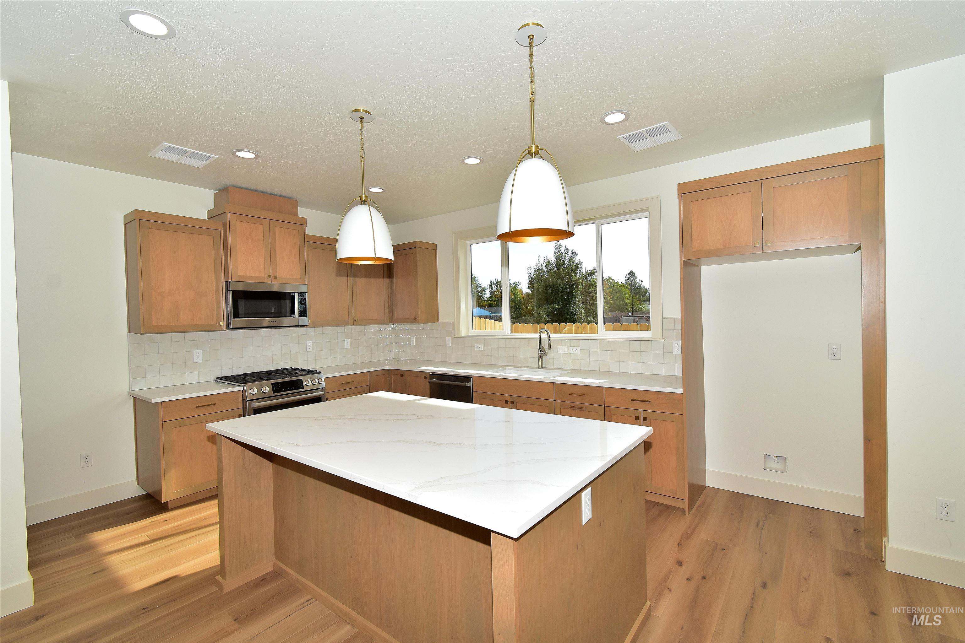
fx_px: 402
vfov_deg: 77.3
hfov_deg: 100.4
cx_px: 482
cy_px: 322
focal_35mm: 15
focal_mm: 10
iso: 200
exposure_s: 1/200
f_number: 8
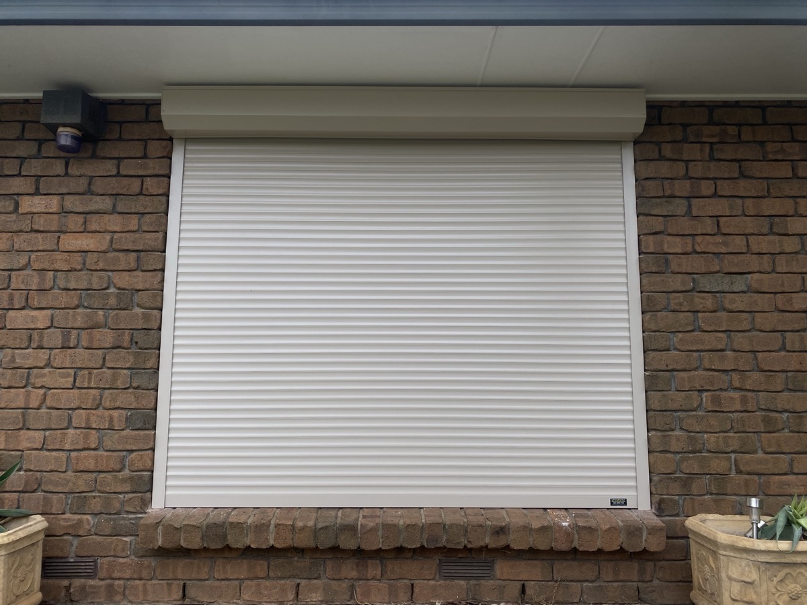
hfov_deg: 67.3
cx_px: 404
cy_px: 302
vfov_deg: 53.1
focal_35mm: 26
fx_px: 606
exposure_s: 1/658
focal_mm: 4.25
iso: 32
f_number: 1.8
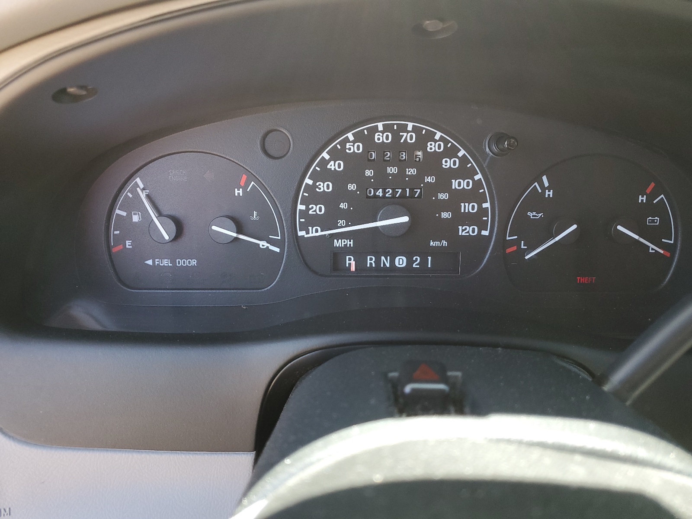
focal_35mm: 26
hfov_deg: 67.3
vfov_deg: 53.1
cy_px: 260
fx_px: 520
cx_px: 346
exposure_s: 1/120
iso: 90
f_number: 1.5
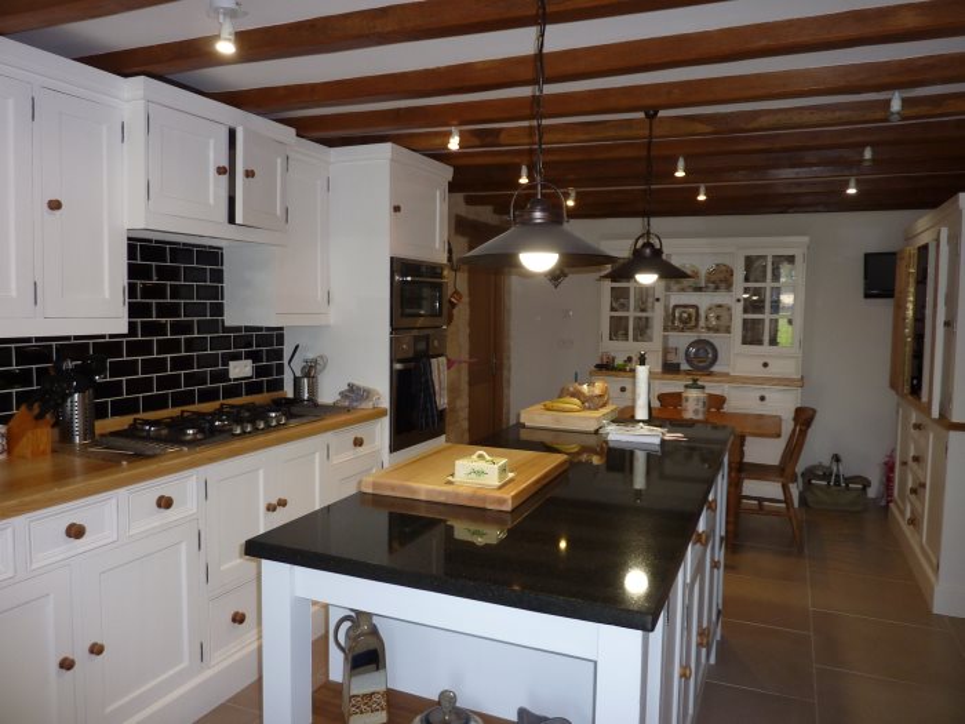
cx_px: 482
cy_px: 362
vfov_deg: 54.9
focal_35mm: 25
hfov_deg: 69.4
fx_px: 697
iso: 125
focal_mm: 4.1
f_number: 3.3
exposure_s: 1/30
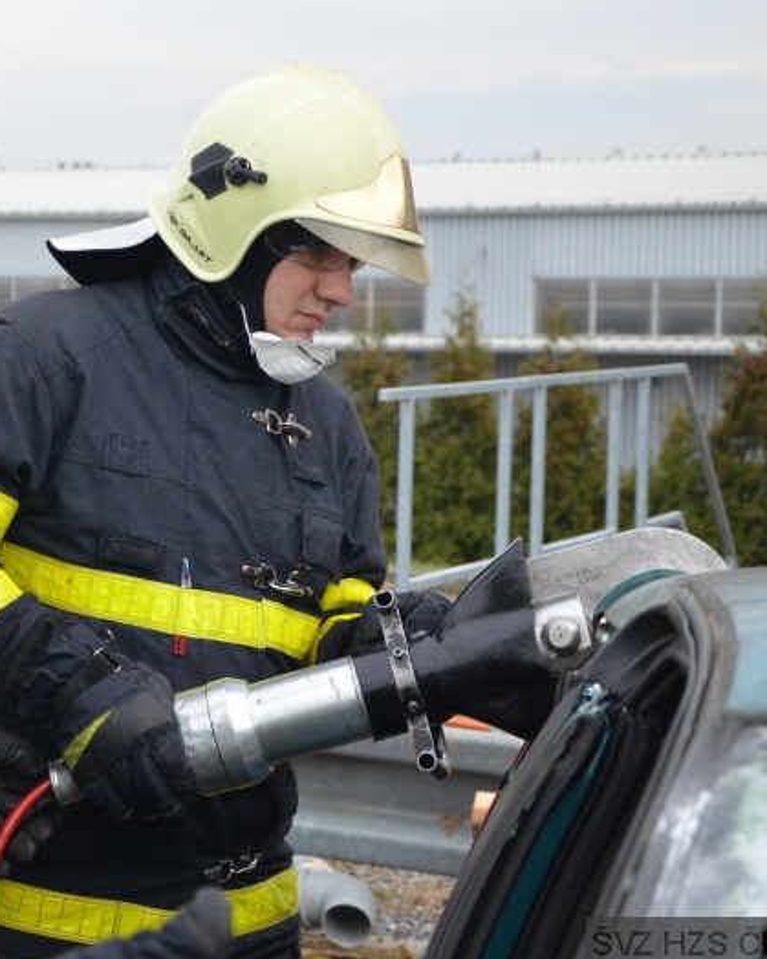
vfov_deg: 18.6
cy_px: 481
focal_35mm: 103
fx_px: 2924
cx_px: 167
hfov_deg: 14.9
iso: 800
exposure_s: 1/640
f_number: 4.8
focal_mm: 48
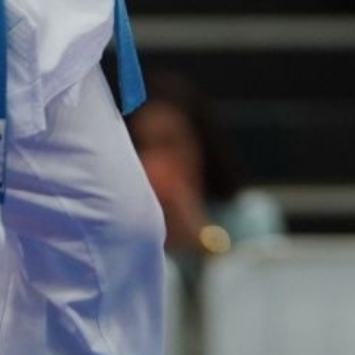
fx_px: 14817
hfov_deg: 1.4
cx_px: 604
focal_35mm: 1277
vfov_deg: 1.4
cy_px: -228
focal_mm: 200
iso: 1600
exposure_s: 1/1000
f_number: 2.8
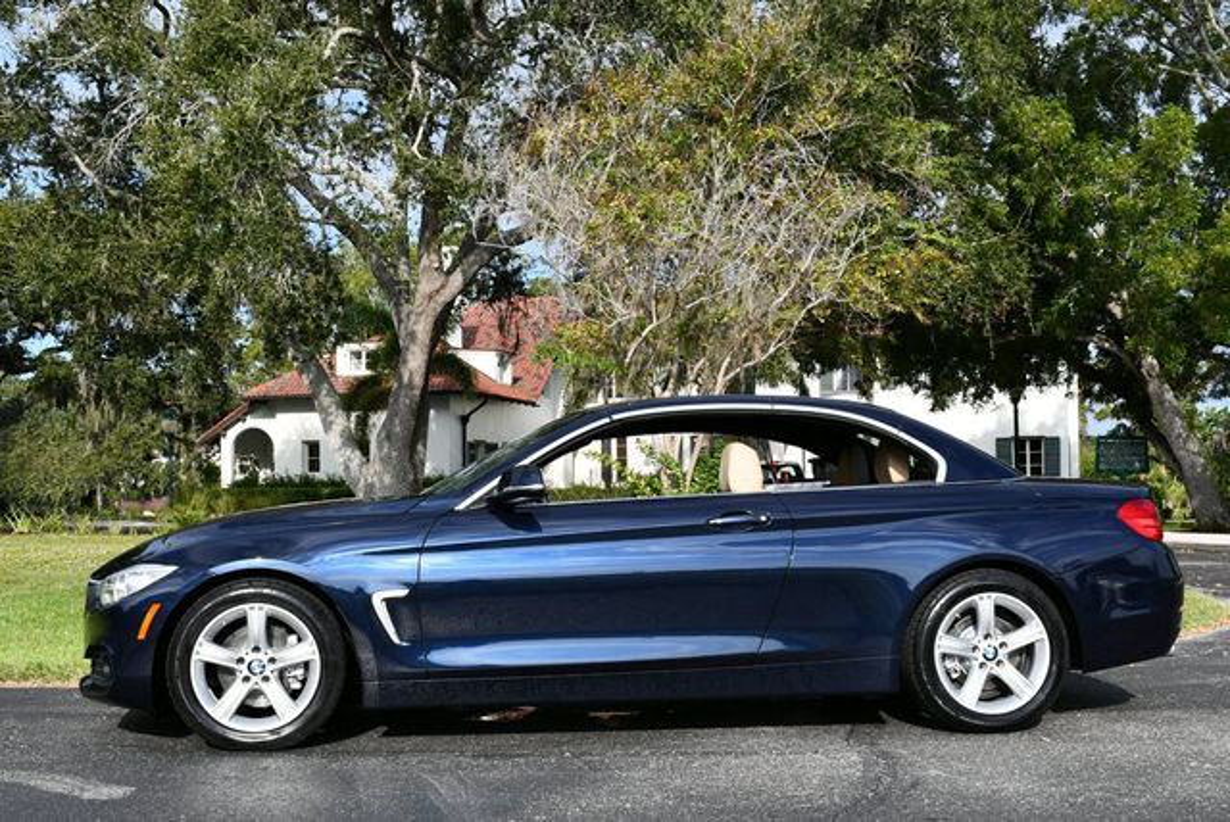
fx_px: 1505
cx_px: 615
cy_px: 411
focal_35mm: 44
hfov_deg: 44.5
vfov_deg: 30.6
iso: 100
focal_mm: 22
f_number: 8
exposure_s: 1/250
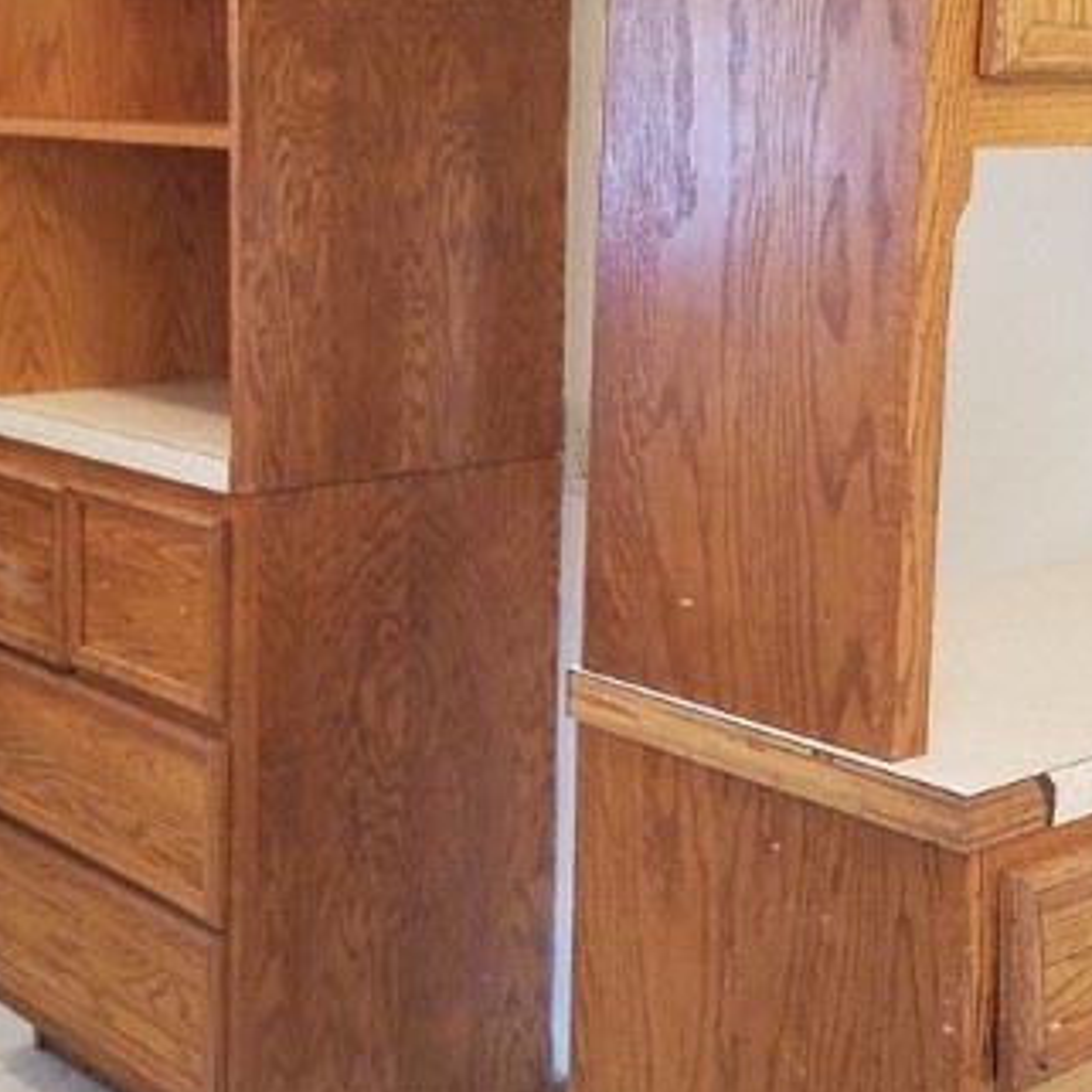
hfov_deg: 31.0
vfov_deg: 31.0
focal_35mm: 55
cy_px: 456
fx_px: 1963
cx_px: 643
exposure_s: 1/24
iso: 200
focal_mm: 4.2
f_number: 1.7
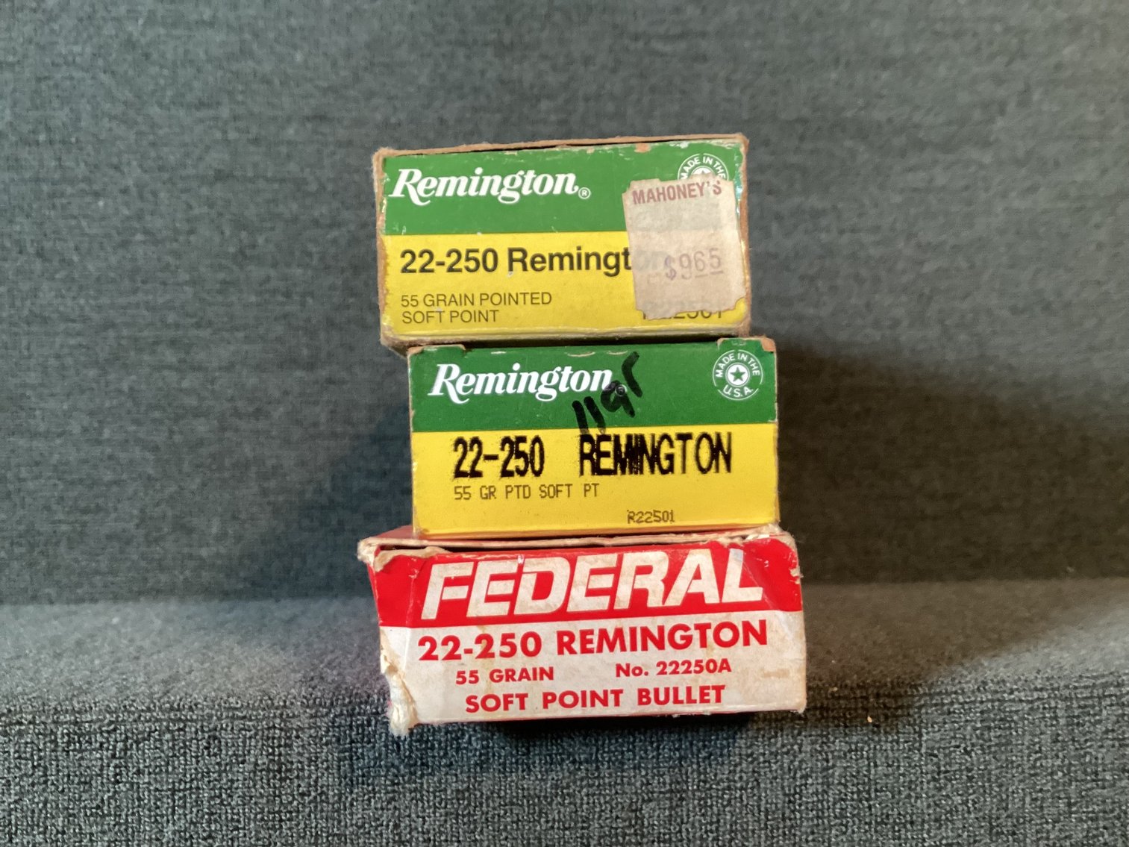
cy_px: 424
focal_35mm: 31
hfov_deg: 58.3
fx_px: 1011
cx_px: 564
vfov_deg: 45.4
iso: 200
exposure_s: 1/60
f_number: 2.4
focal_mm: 3.3
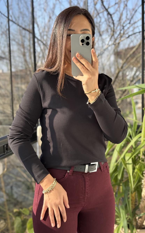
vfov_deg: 39.6
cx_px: 82
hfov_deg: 25.3
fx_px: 323
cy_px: 117
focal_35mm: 51
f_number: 1.78
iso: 64
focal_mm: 6.76
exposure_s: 1/356
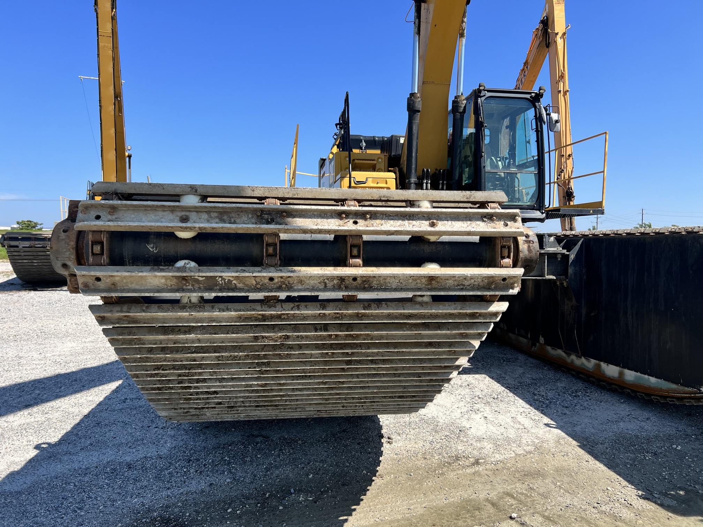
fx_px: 528
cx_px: 352
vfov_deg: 53.1
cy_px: 264
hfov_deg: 67.3
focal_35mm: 26
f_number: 1.5
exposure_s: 1/3077
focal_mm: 5.7
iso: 50
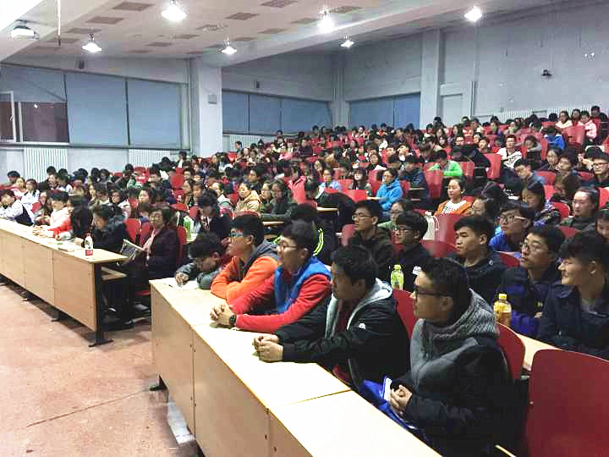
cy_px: 228
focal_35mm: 29
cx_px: 304
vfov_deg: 48.2
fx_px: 510
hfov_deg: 61.7
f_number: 2.2
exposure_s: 1/8
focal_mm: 4.15
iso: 200
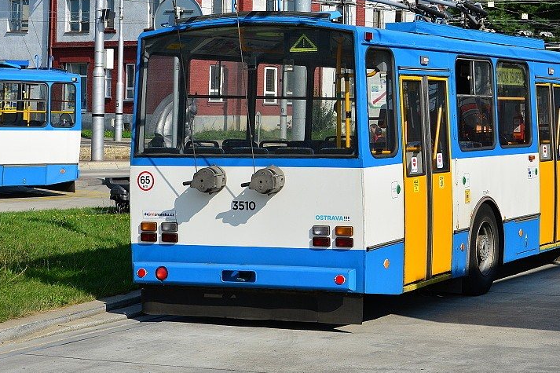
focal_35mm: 96
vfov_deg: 14.2
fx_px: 1493
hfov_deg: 21.1
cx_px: 409
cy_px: 77
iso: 200
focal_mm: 38
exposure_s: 1/640
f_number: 9
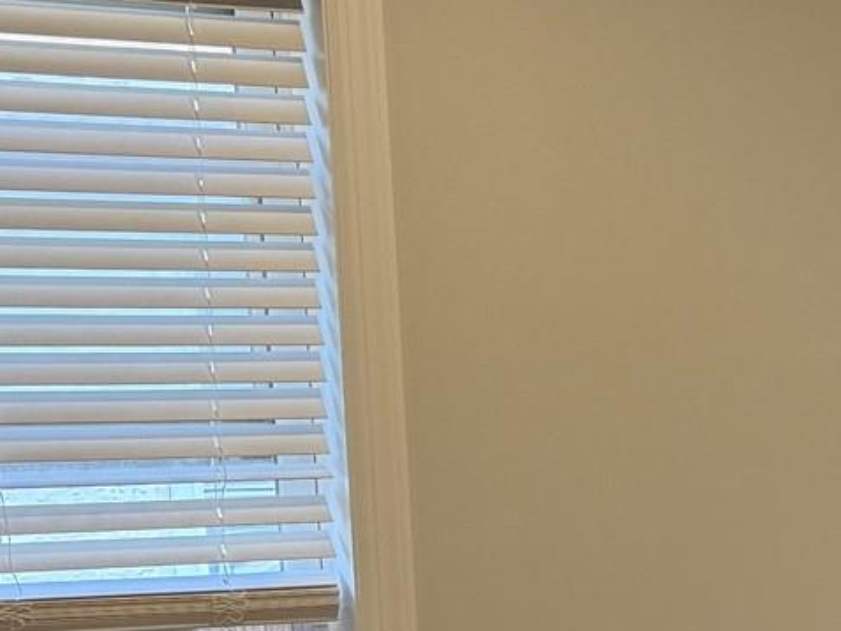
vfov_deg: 14.2
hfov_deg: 15.8
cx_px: 1576
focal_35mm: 103
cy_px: 587
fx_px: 2503
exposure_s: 1/233
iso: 125
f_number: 1.78
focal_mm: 6.76
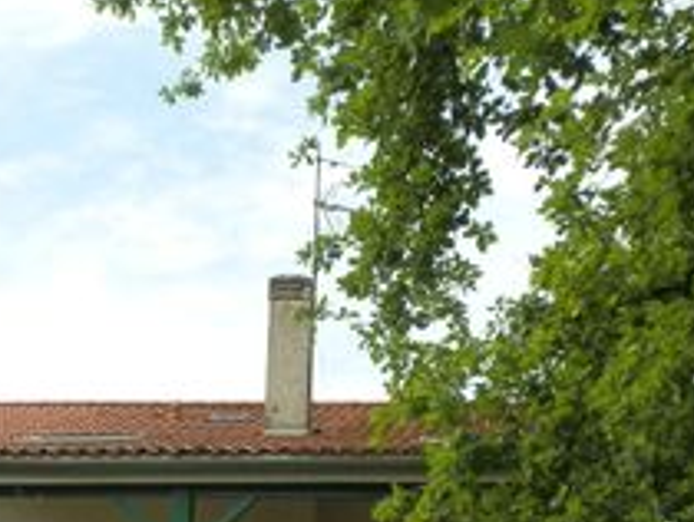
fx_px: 1606
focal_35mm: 80
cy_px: 648
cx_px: 251
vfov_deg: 17.5
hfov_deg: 24.3
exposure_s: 1/500
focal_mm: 5
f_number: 3.1
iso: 64
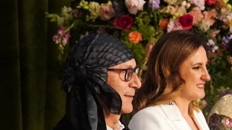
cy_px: 132
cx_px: 251
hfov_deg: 11.3
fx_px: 1154
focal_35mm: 188
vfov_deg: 6.5
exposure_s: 1/640
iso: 3200
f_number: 4
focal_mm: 41
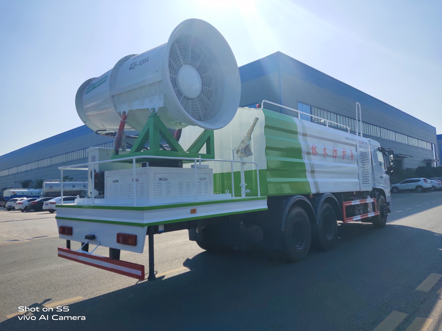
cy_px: 166
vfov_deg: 39.7
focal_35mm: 36
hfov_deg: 51.4
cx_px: 221
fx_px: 460
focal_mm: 4.74
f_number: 1.79
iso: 50
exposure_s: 1/2708
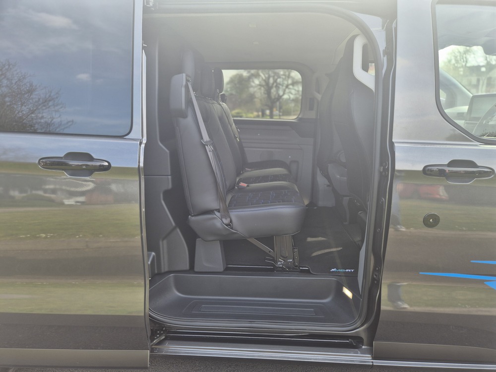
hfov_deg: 73.9
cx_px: 248
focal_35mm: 23
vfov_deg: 58.9
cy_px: 186
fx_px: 330
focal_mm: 5.4
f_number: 1.8
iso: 25
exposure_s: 1/256
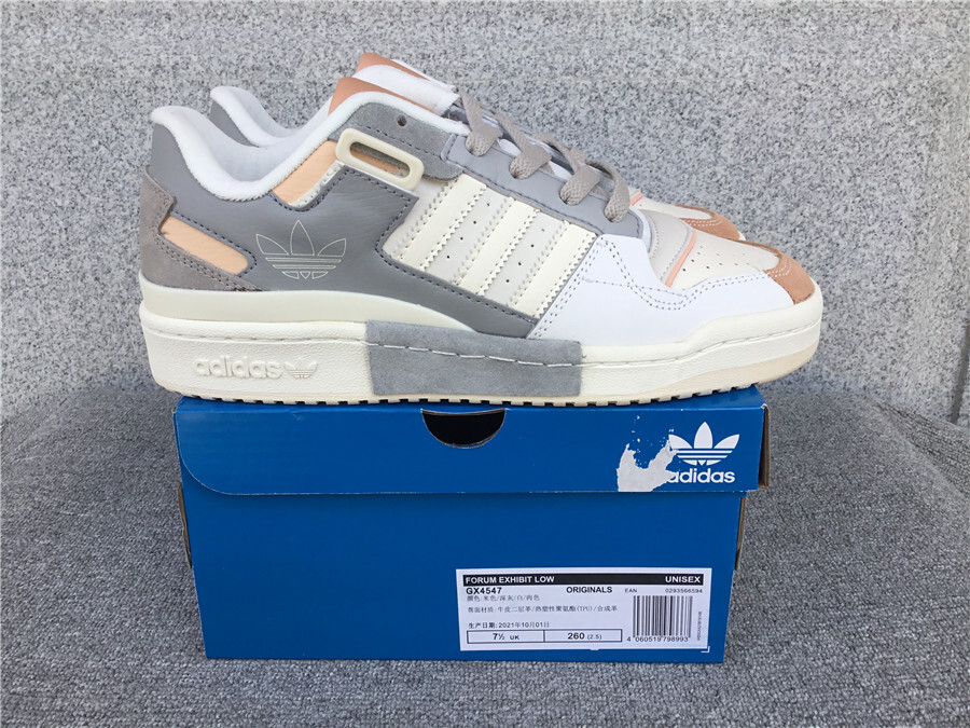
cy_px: 364
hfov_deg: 58.4
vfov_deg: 45.4
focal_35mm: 31
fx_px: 869
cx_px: 485
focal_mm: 3.3
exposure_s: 1/353
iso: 25
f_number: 2.4
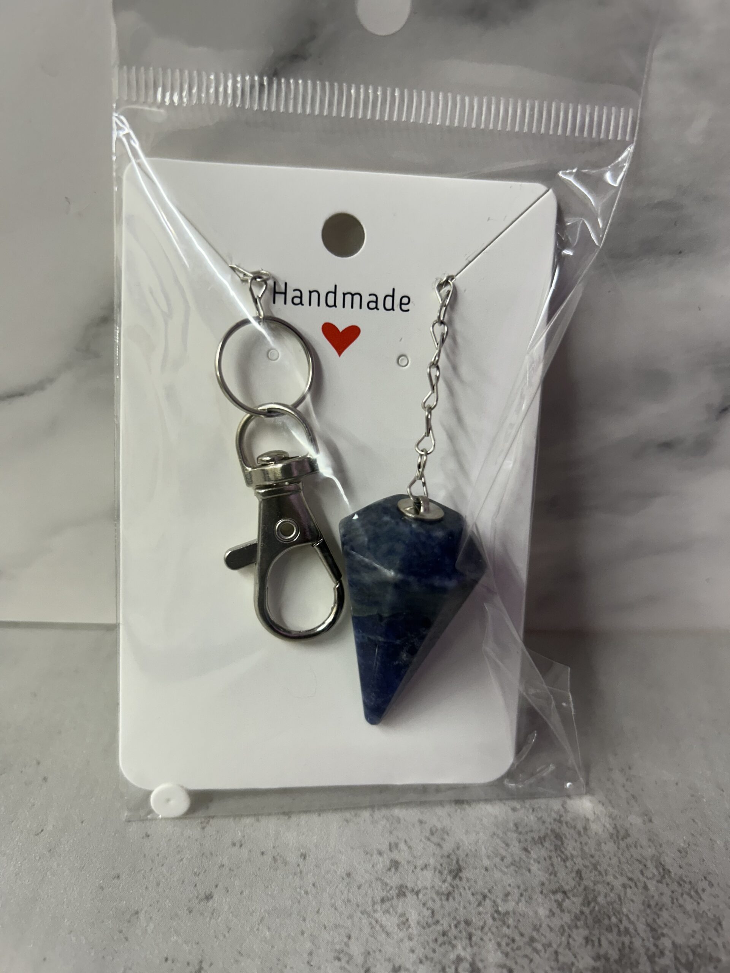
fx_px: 731
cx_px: 365
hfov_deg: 53.1
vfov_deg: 67.3
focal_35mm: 26
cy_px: 486
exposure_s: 1/120
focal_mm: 5.7
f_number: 1.5
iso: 80
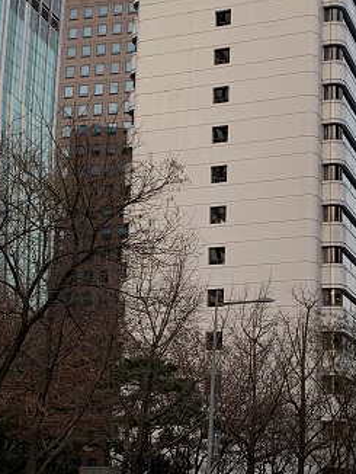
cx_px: 280
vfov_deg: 28.4
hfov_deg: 21.4
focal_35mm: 68
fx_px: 931
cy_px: 315
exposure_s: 1/121
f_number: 1.8
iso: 40
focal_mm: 4.25
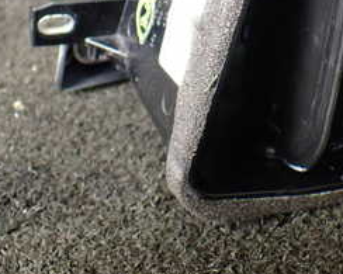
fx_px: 731
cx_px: 270
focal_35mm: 72
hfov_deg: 26.0
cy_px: -18
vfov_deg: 20.4
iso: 500
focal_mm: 5.4
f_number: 2.3
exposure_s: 1/125
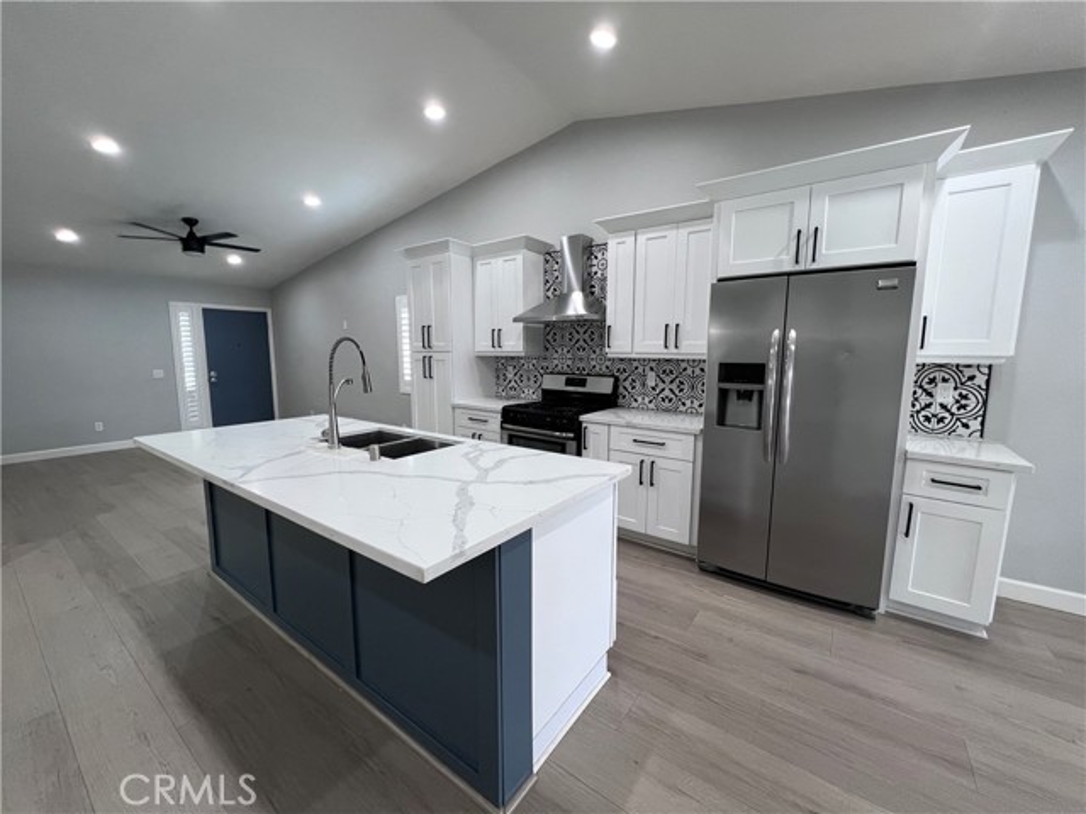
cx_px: 543
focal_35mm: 13
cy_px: 407
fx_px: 408
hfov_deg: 106.2
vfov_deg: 89.9
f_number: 1.8
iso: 250
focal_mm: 1.57
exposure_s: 1/120
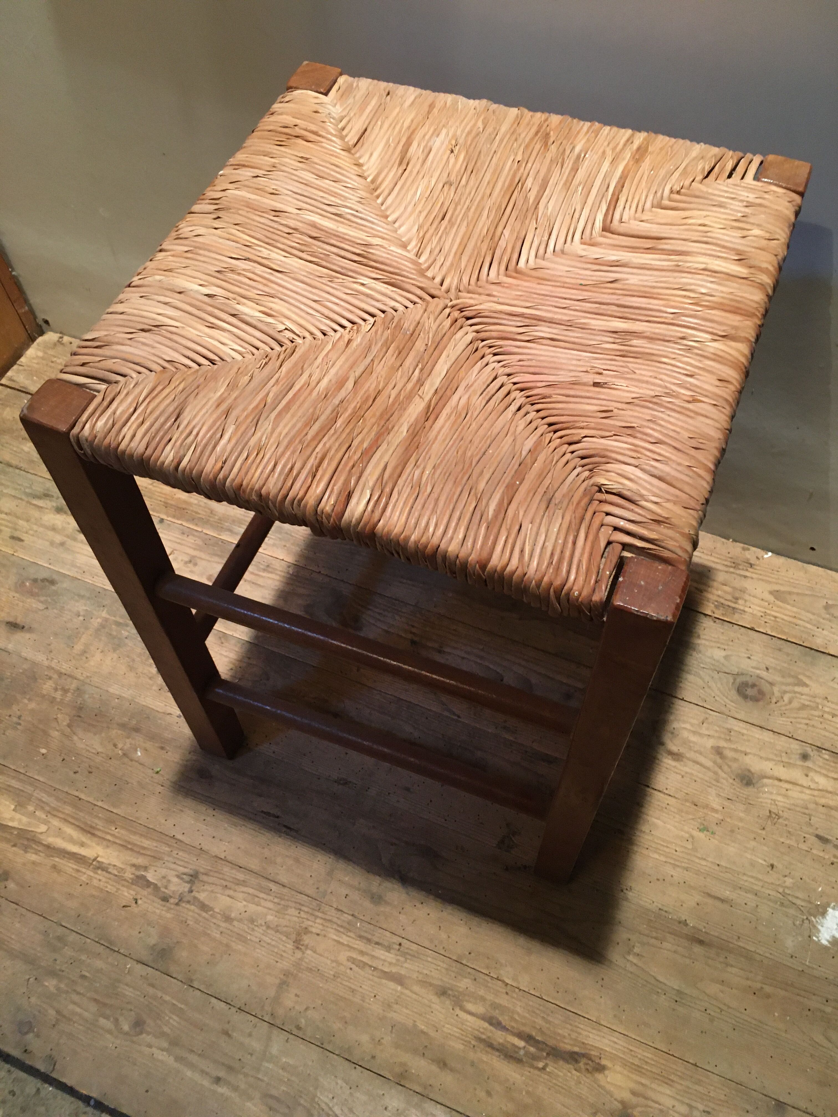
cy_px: 558
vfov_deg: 61.7
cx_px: 419
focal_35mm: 29
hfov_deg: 48.2
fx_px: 936
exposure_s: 1/33
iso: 200
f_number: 2.2
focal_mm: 4.15
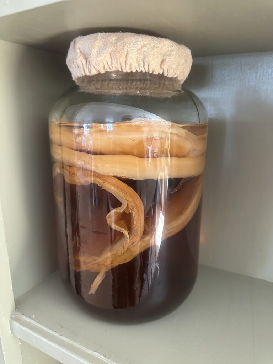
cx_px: 136
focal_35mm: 24
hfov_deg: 56.8
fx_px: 252
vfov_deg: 71.6
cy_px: 182
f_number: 1.78
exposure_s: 1/60
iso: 800
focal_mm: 6.86
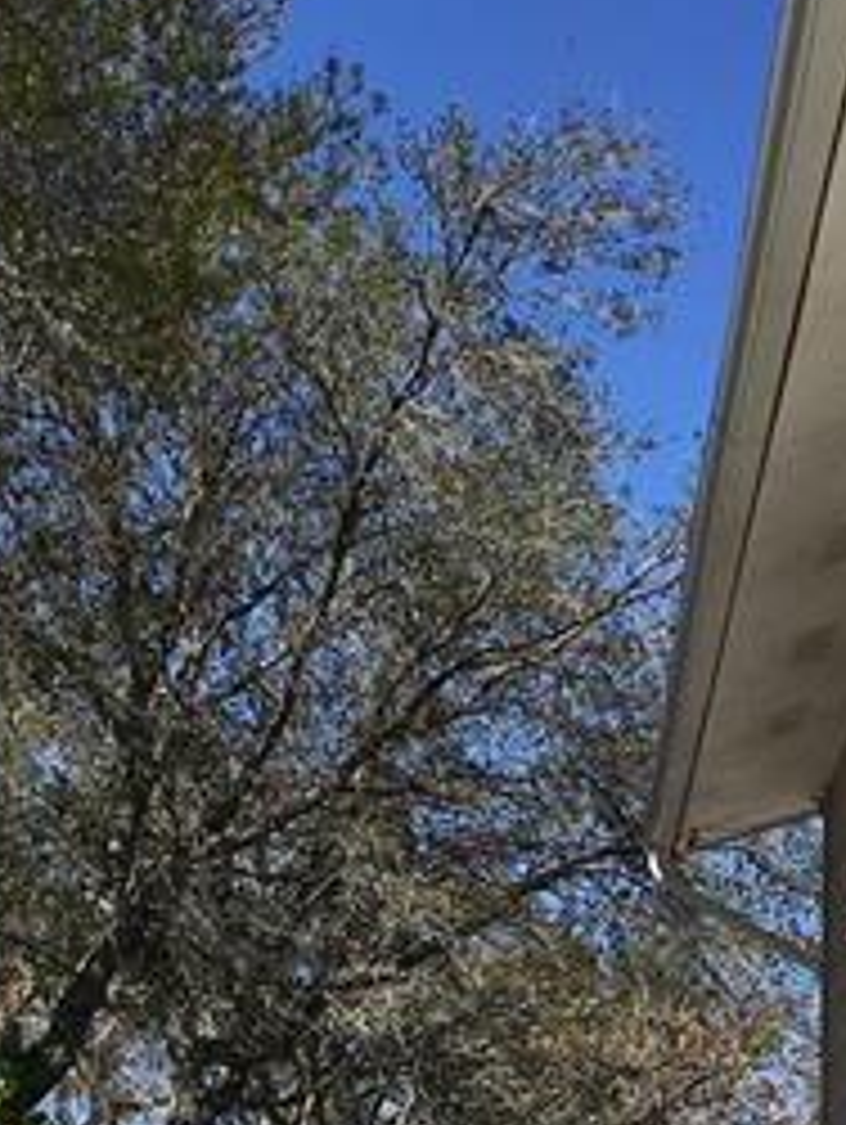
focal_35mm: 89
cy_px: 1152
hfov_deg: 16.6
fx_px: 2895
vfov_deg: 21.2
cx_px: 292
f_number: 2.2
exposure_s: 1/2481
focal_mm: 4.15
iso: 25
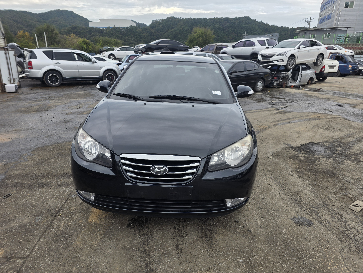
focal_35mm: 23
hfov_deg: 73.9
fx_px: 241
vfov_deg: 58.9
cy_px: 136
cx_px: 182
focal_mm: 6.3
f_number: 1.7
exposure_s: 1/144
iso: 12
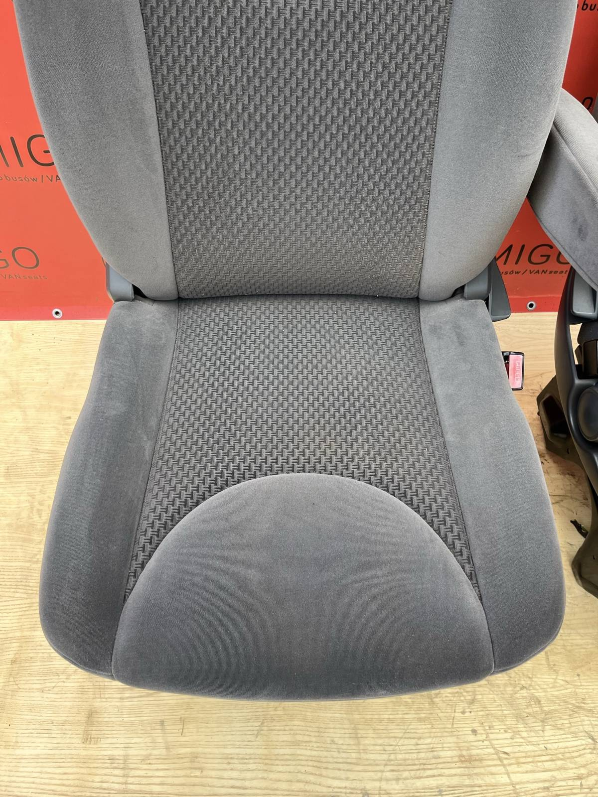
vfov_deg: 67.3
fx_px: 599
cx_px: 299
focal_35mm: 26
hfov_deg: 53.1
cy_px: 398
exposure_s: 1/221
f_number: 1.6
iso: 40
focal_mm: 5.1
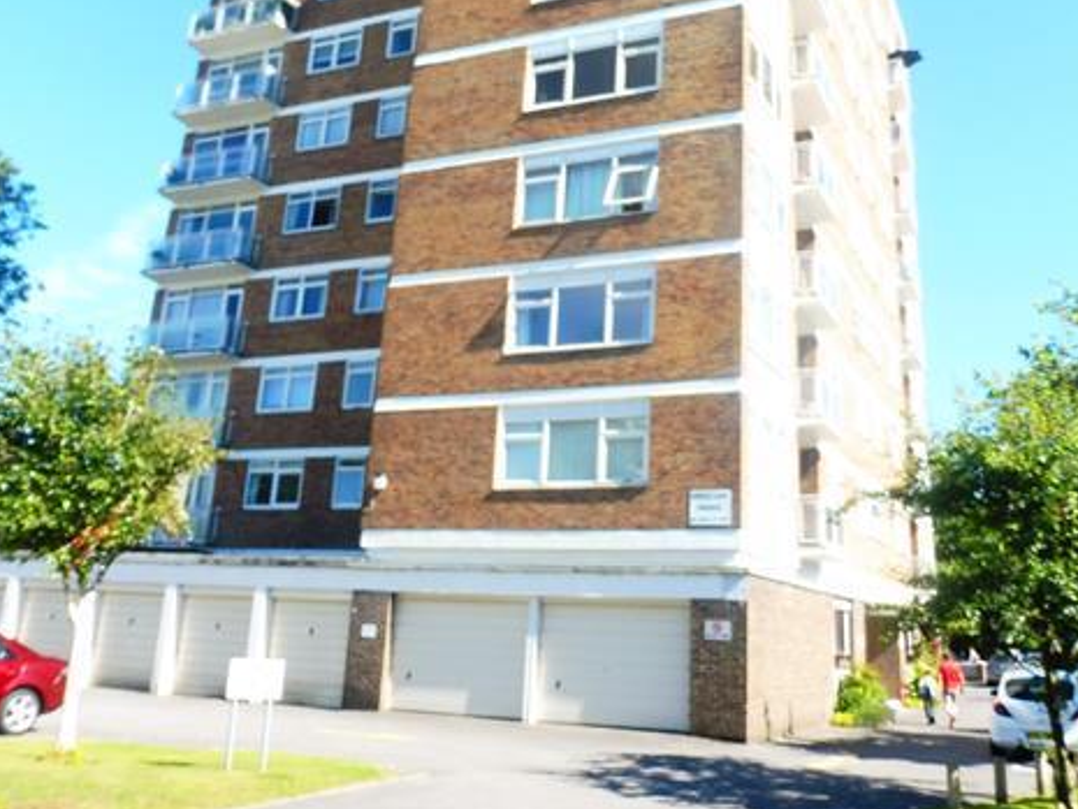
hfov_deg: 55.1
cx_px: 621
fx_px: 1028
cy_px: 269
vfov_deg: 42.4
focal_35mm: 33
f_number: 4
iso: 100
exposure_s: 1/320
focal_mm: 4.3
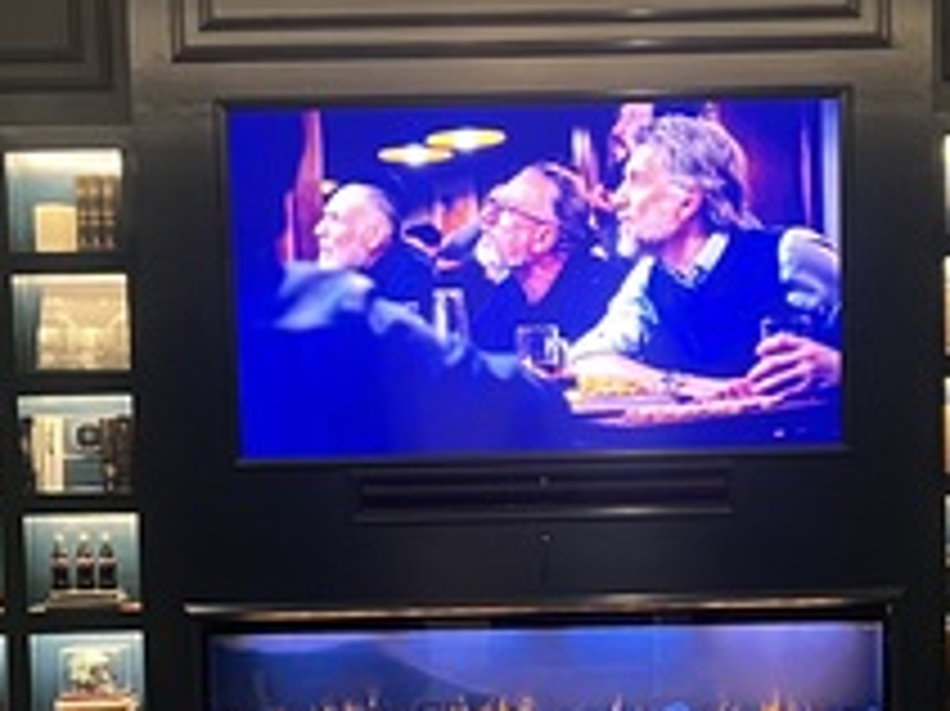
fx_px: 2030
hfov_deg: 26.3
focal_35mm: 74
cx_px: 536
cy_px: 590
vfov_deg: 19.6
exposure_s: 1/40
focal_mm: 5.7
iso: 640
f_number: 1.5
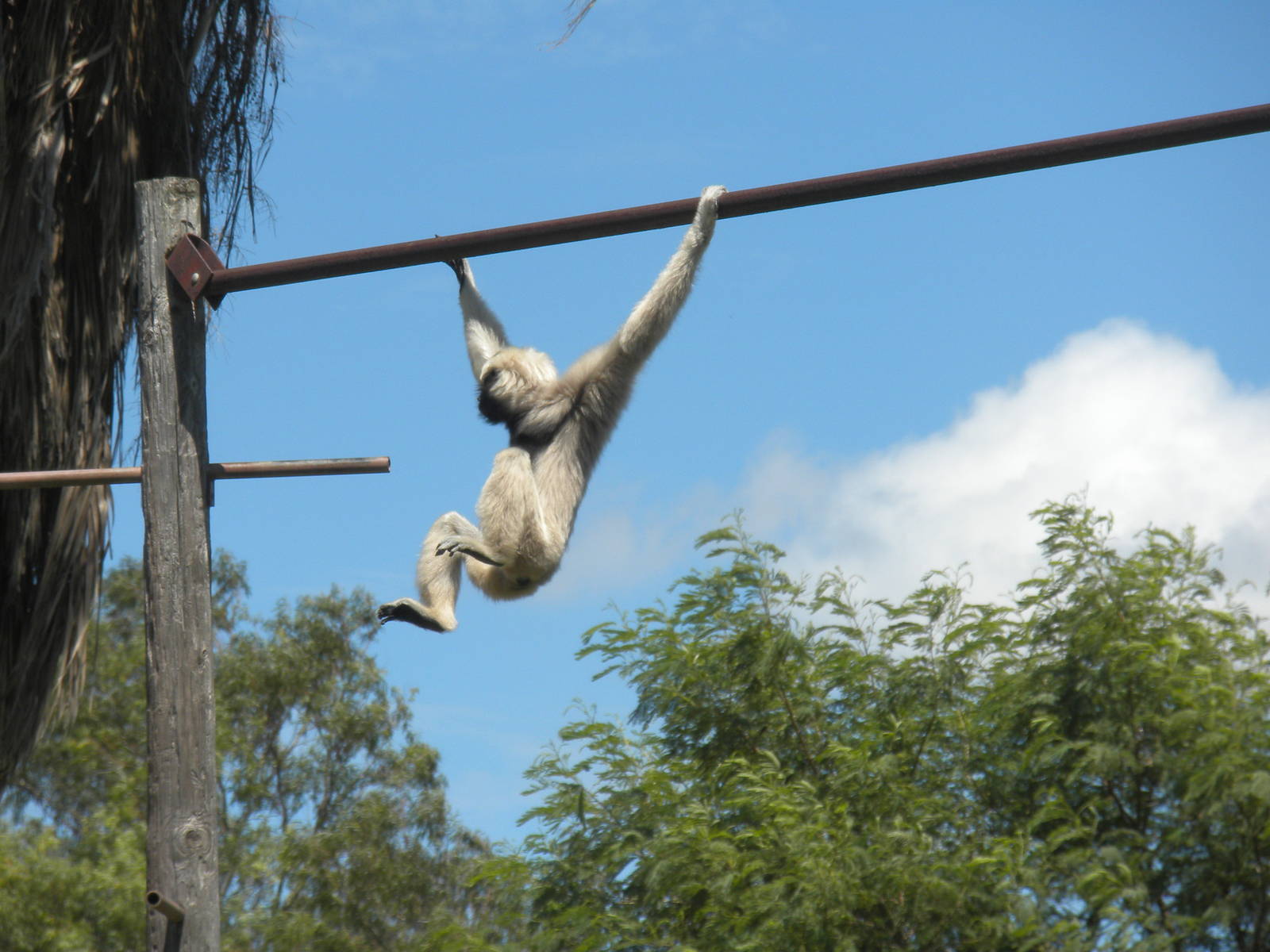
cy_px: 476
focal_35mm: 238
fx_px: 8732
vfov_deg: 6.2
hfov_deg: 8.3
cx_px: 635
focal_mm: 42.1
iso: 64
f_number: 5.2
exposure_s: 1/479
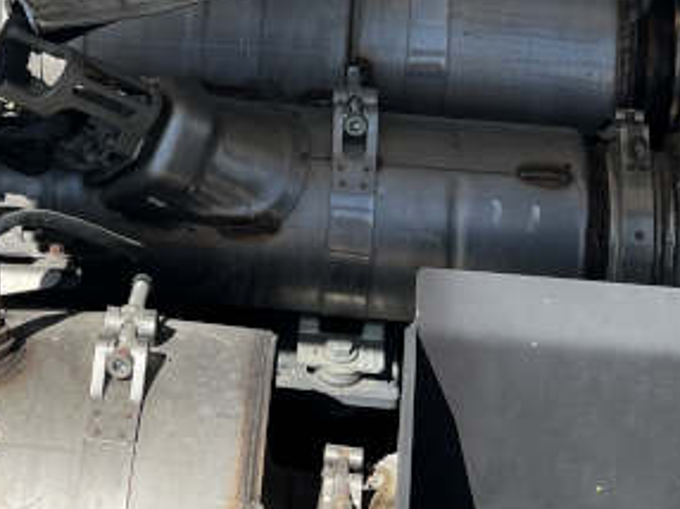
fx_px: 1786
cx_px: 112
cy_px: -40
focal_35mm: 91
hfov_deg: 21.2
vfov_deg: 15.8
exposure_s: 1/4444
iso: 50
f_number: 1.5
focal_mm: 5.7
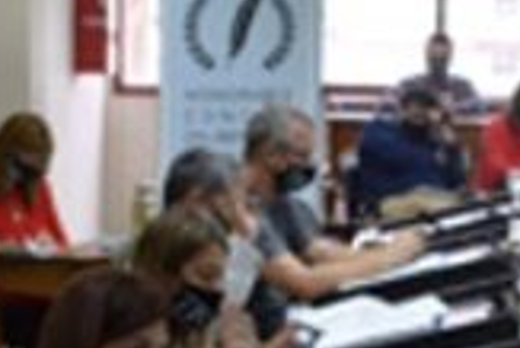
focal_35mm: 186
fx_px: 2691
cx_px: 453
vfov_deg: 7.2
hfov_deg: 11.0
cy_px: 640
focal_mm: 29
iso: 1250
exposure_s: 1/60
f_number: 4.2
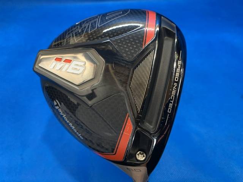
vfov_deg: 53.1
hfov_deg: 67.3
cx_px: 122
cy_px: 91
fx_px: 183
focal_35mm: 26
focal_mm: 4.25
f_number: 1.8
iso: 160
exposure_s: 1/60
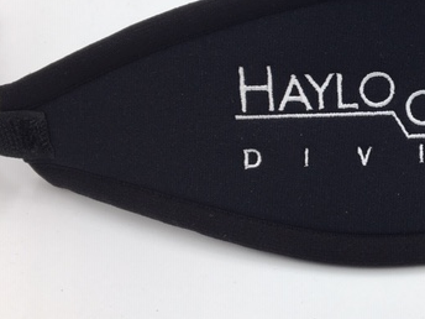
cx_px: 387
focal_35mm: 54
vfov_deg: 26.7
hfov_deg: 33.6
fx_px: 663
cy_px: 84
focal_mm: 4.15
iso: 25
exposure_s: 1/107
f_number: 2.2
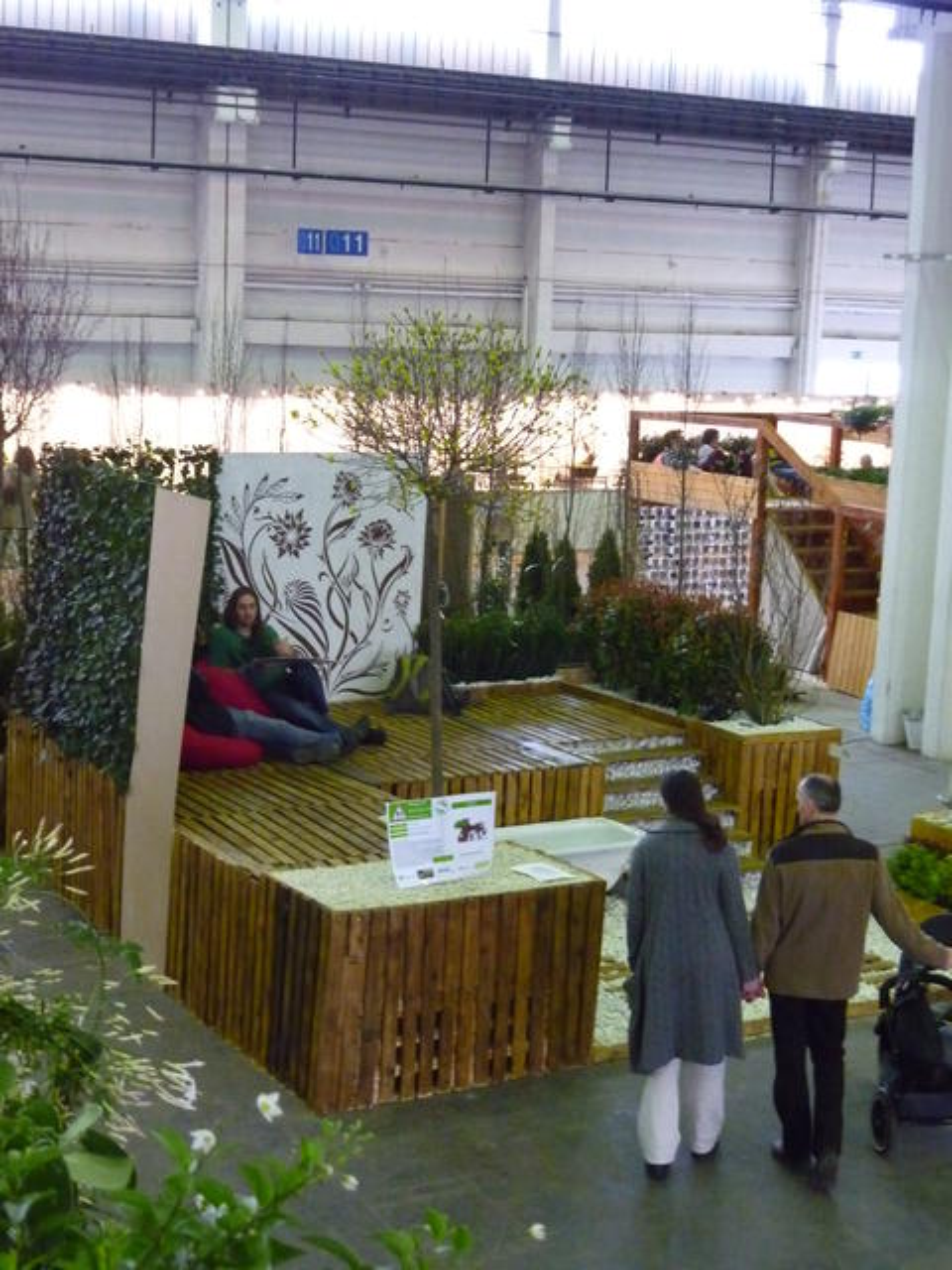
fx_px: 2053
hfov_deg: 26.1
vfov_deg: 34.3
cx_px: 476
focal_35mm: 56
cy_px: 635
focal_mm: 9.2
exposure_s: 1/15
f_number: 3.4
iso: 800
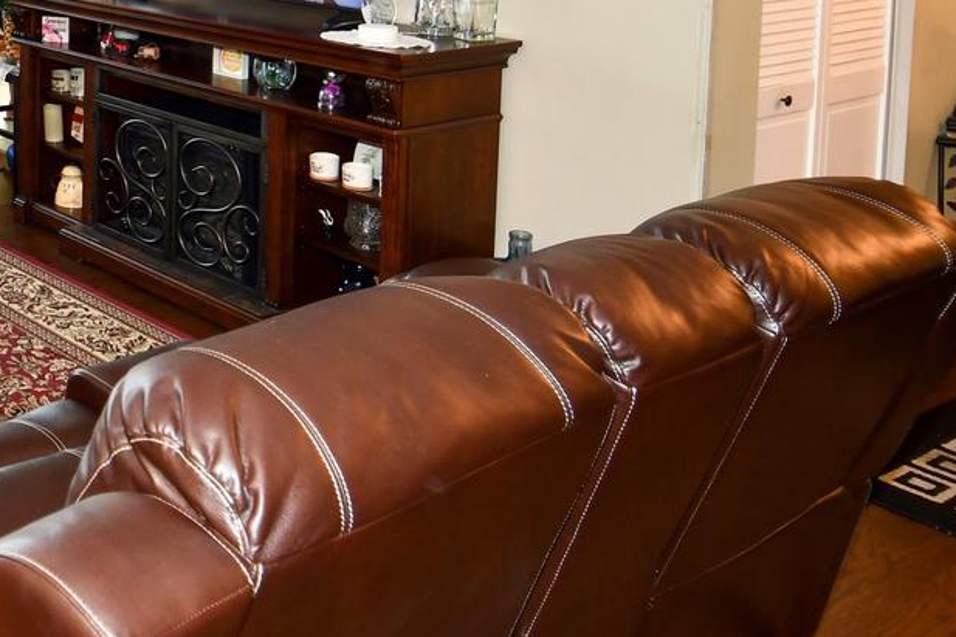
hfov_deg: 37.0
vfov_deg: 31.4
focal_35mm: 42
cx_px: -155
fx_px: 1115
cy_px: 174
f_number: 4
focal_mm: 12
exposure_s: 1/60
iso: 450
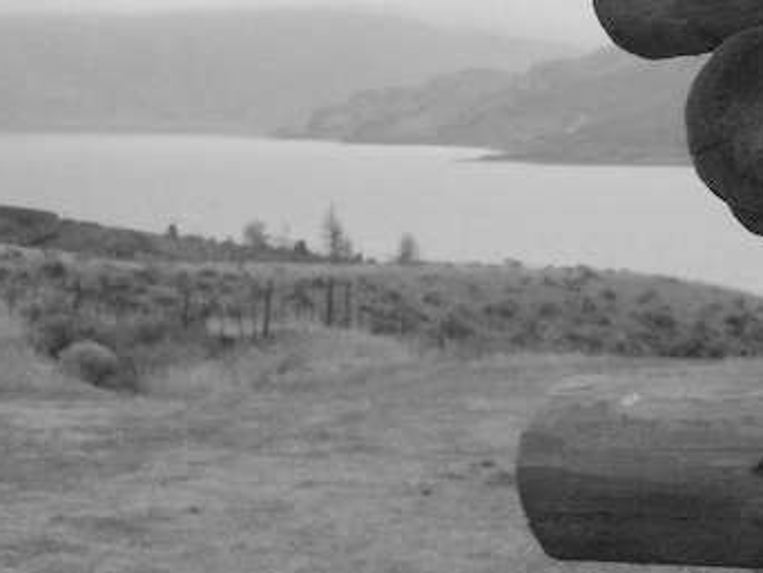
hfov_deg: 12.4
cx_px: 491
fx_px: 3507
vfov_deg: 9.3
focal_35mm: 159
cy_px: 80
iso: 1600
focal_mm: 12.2
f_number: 8.2
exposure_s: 1/2000
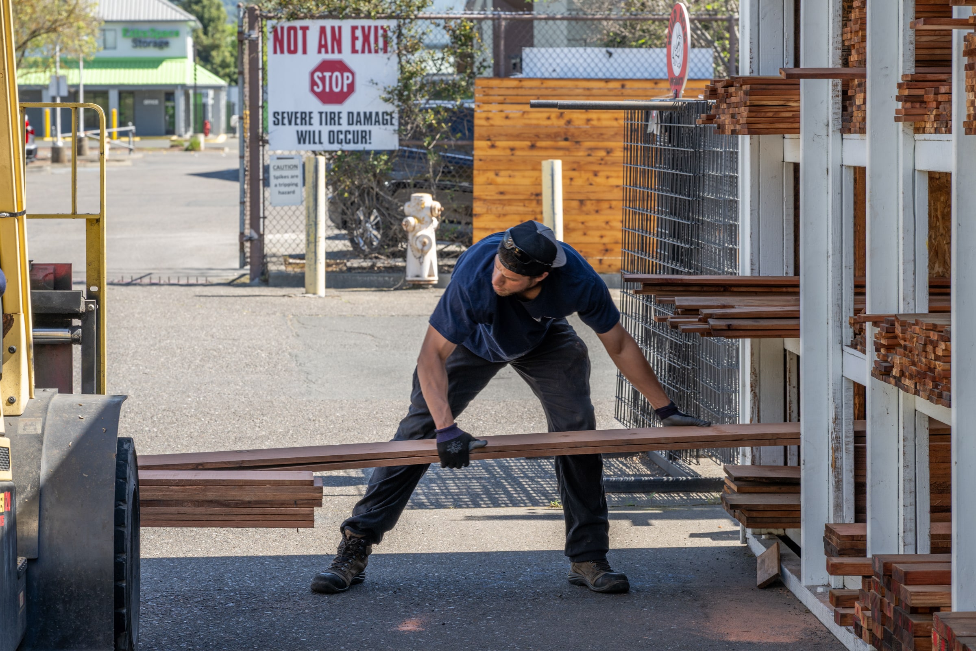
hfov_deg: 20.2
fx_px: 2738
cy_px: 326
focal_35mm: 101
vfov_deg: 13.6
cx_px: 488
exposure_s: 1/125
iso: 125
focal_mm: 101
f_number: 8
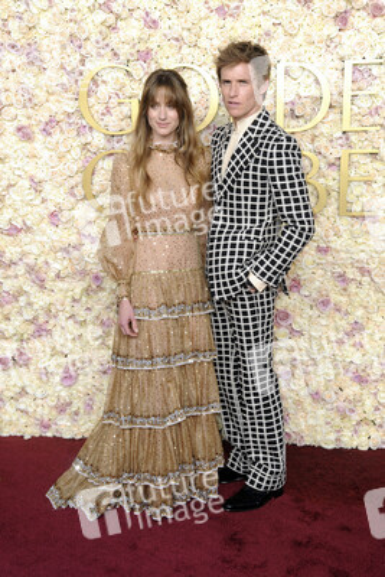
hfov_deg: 22.6
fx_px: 962
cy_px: 288
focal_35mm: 60
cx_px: 192
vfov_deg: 33.4
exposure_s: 1/250
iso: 1000
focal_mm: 60
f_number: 13
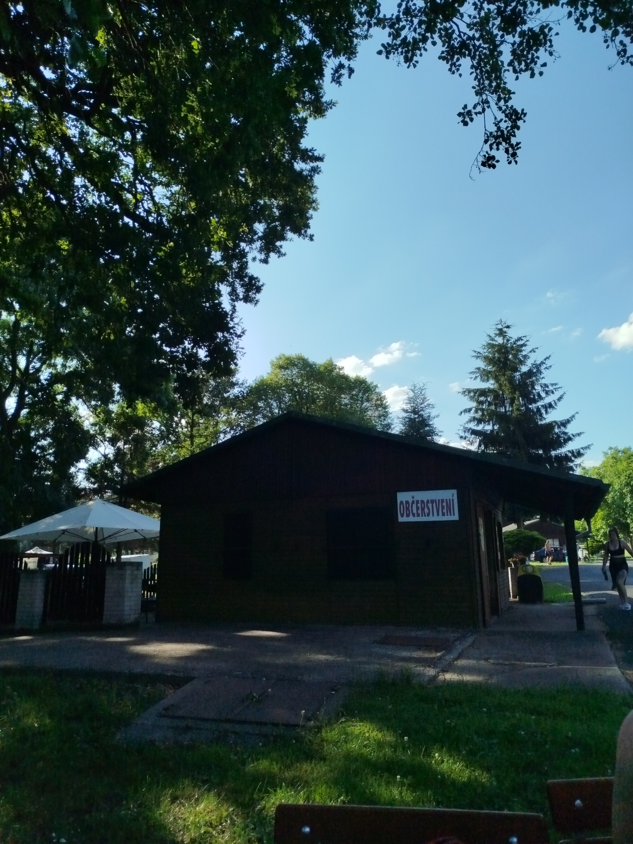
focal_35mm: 24
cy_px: 422
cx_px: 316
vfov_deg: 71.6
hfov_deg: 56.8
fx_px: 585
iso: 50
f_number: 1.7
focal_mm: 5.31
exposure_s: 1/865
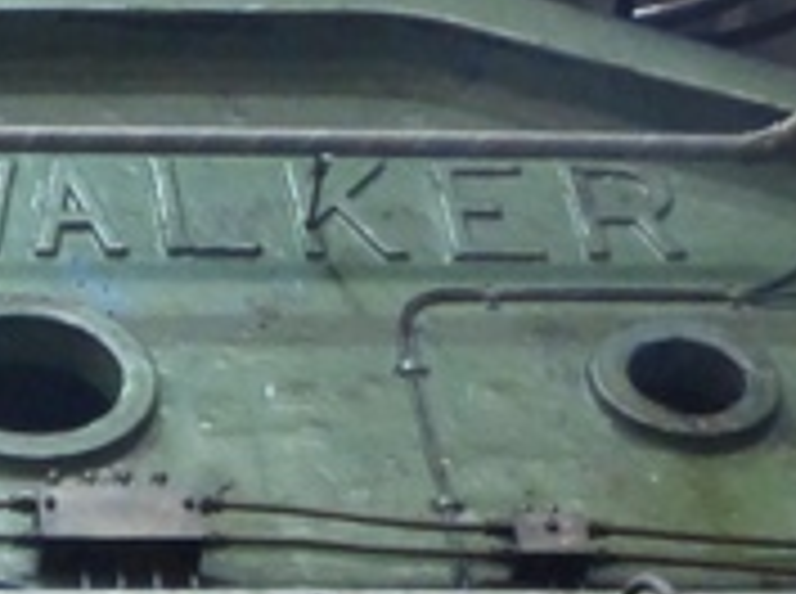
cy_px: 1678
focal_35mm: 145
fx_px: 3328
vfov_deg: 8.7
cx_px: -306
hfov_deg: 13.1
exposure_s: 1/8
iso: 400
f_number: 3.3
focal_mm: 4.3
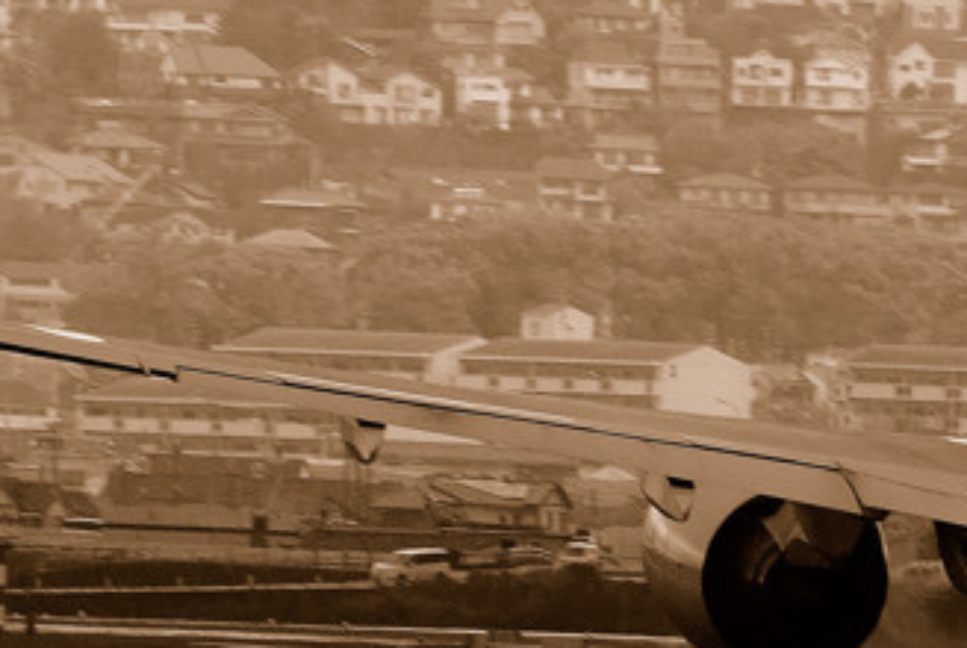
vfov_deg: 0.7
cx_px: 1268
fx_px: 52850
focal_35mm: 1964
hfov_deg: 1.0
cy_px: 331
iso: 640
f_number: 14
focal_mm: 420
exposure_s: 1/320
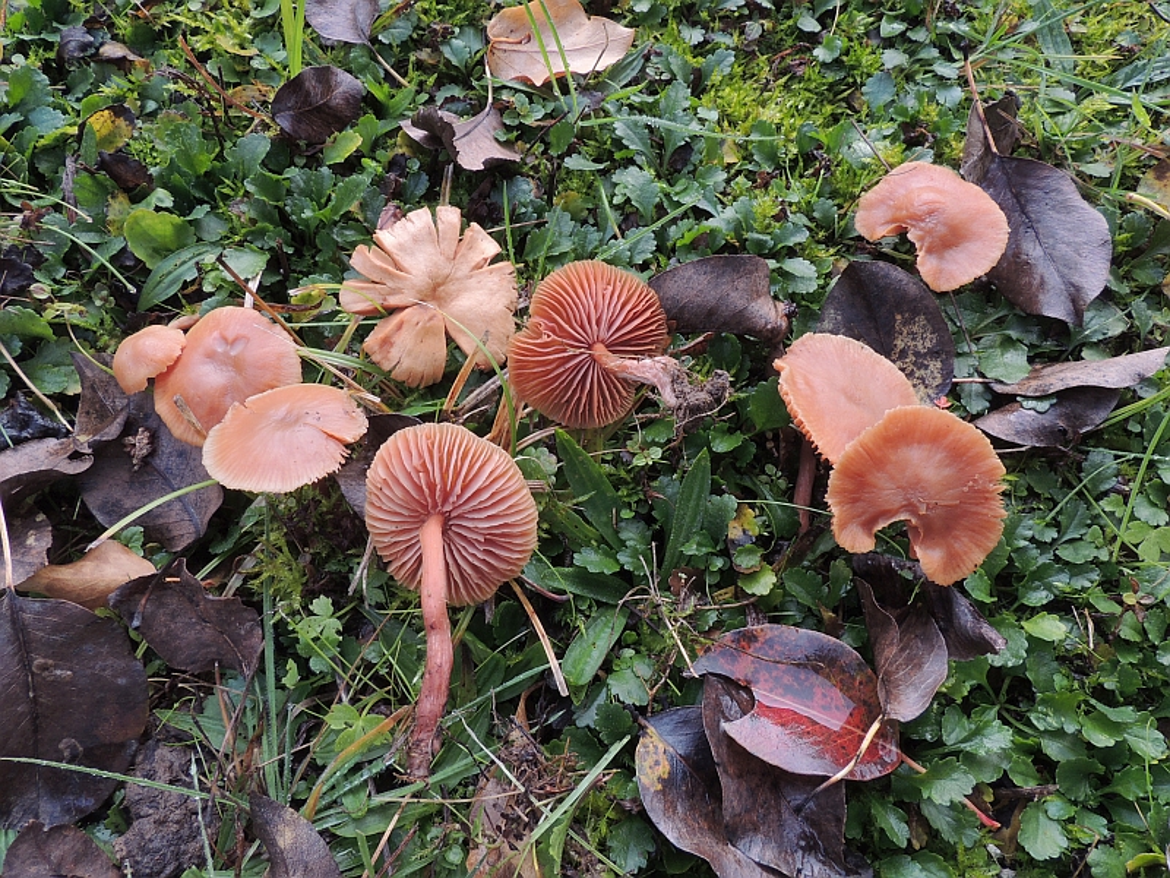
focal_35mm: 28
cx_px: 585
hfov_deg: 63.4
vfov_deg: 49.7
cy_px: 439
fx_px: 946
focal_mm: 4.9
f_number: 7.6
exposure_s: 1/25
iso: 100
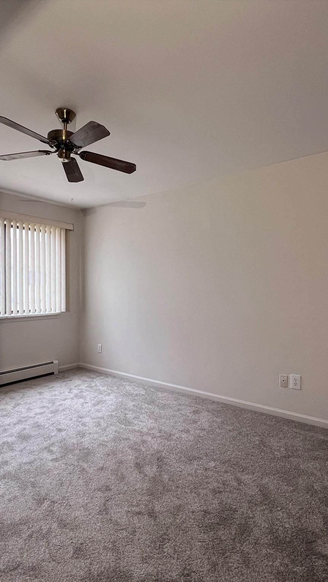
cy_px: 292
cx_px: 164
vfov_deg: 89.6
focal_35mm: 19
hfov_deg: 58.3
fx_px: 294
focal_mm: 1.57
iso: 250
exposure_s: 1/120
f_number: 1.8
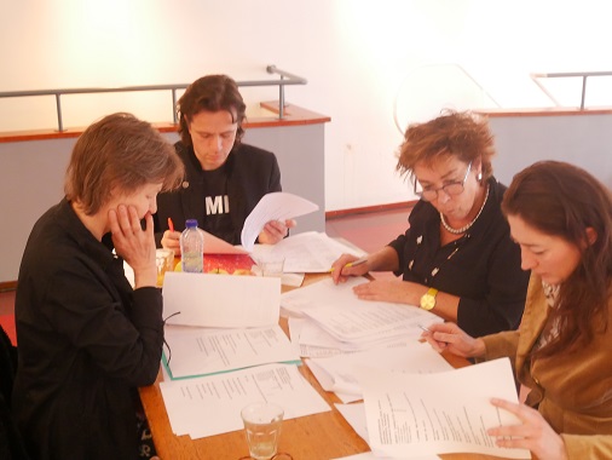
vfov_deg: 30.3
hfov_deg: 39.6
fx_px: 849
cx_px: 306
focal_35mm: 48
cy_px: 230
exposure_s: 1/25
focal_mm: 24
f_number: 5
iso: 3200
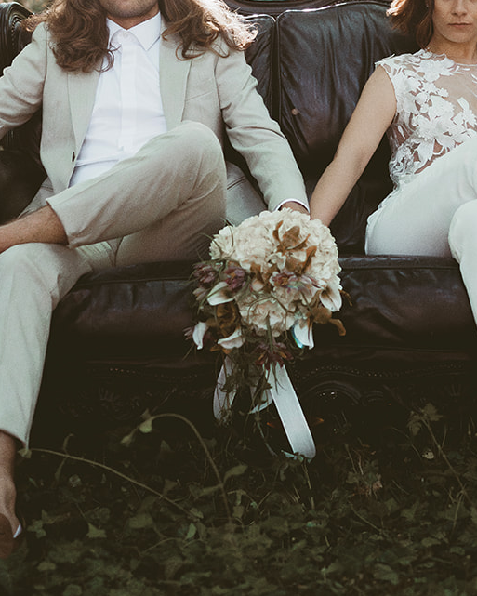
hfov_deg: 18.7
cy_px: 101
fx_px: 1447
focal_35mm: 82
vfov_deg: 22.9
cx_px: 284
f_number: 2.5
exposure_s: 1/125
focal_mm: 35
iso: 10000
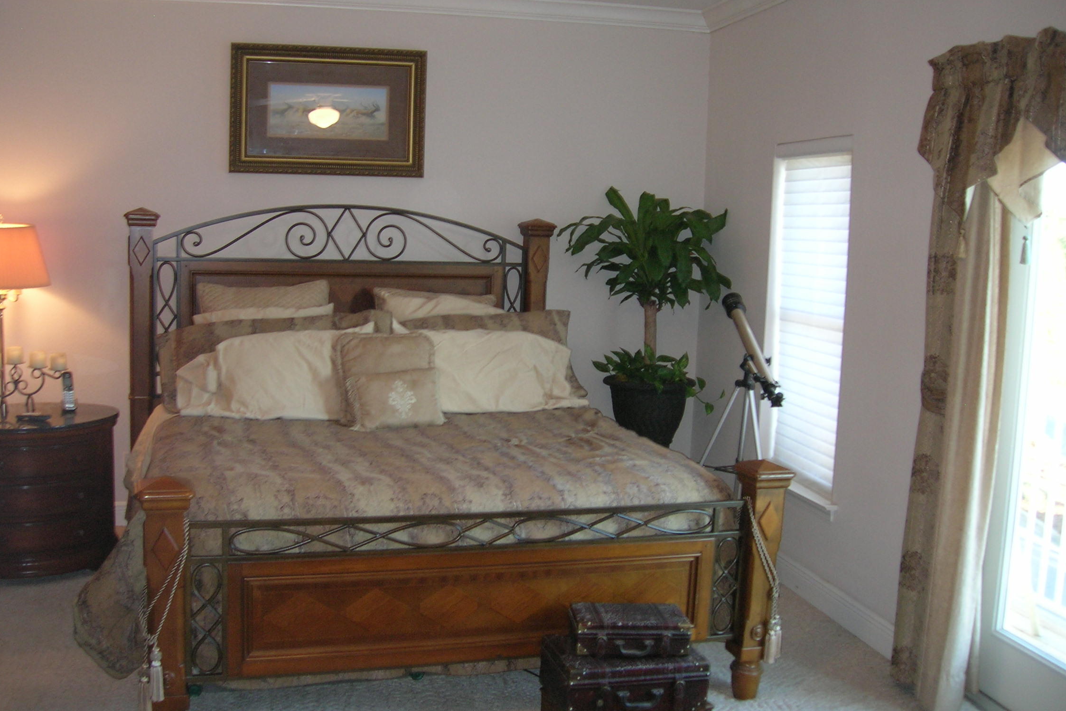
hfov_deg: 53.1
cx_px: 524
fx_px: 1066
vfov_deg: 36.9
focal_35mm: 36
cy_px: 339
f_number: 2.9
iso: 94
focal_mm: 5.7
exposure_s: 1/29.4
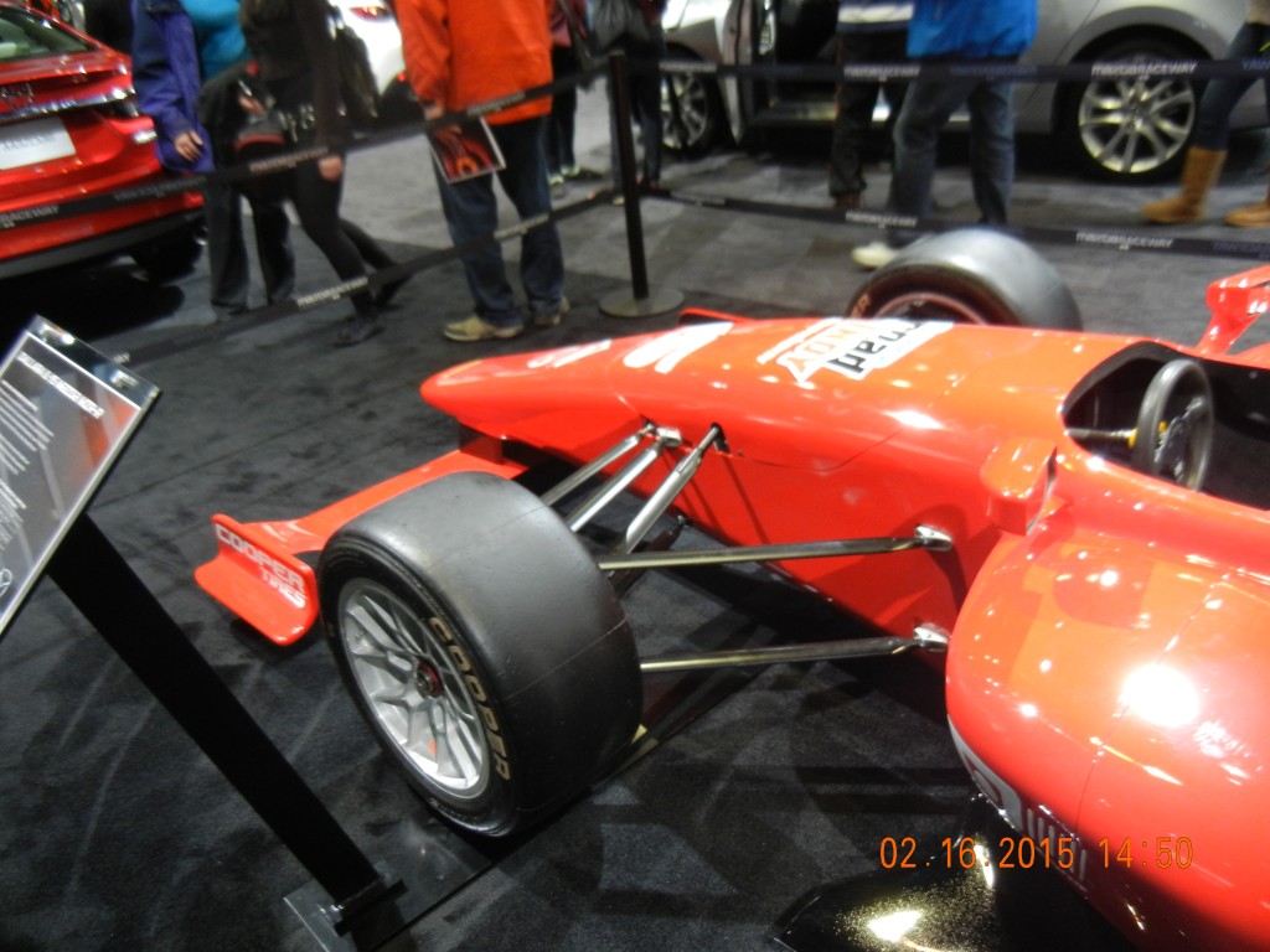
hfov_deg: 60.0
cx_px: 635
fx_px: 1101
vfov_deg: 46.8
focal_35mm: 30
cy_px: 476
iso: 400
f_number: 3.5
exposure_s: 1/58
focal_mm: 5.4
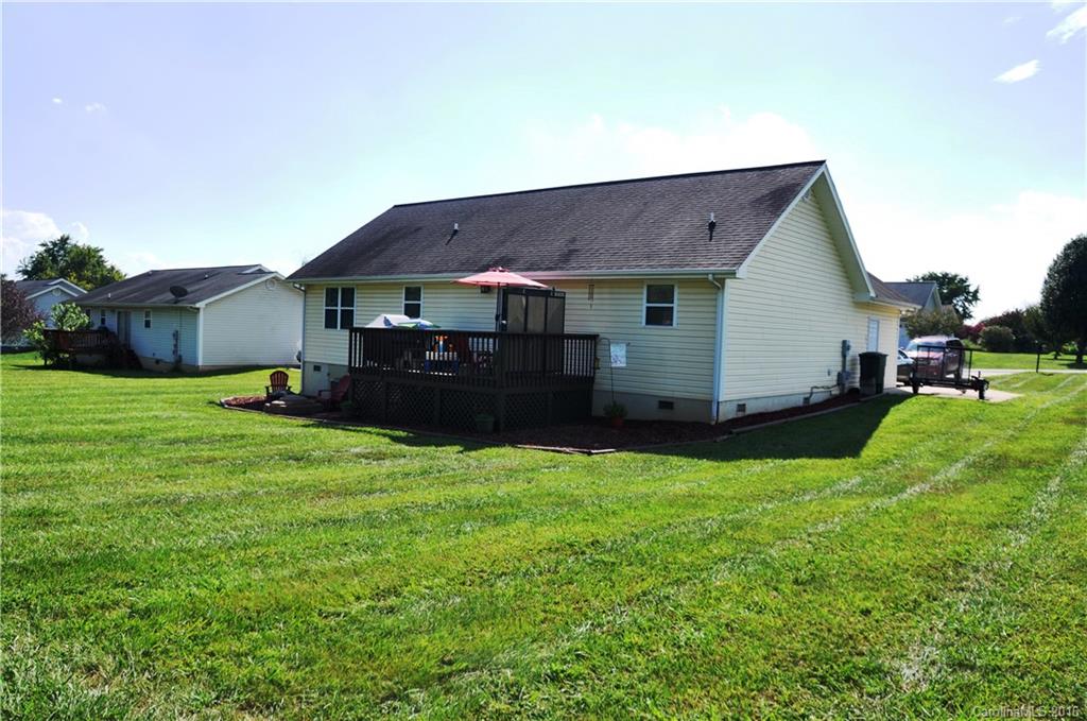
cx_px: 544
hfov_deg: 45.0
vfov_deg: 30.7
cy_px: 360
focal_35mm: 44
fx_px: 1311
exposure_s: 1/320
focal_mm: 29
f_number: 9
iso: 200
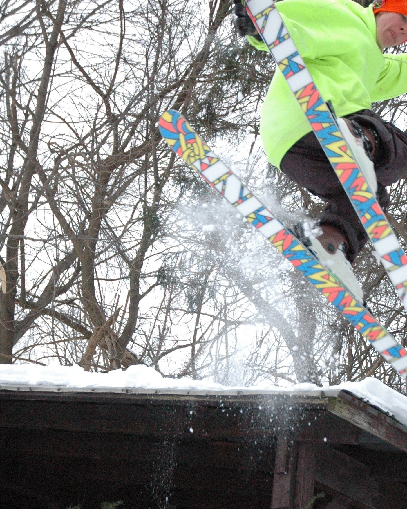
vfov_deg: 23.2
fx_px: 1235
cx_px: 240
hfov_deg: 18.7
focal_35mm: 82
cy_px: 344
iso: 1600
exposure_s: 1/250
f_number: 4.2
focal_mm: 34
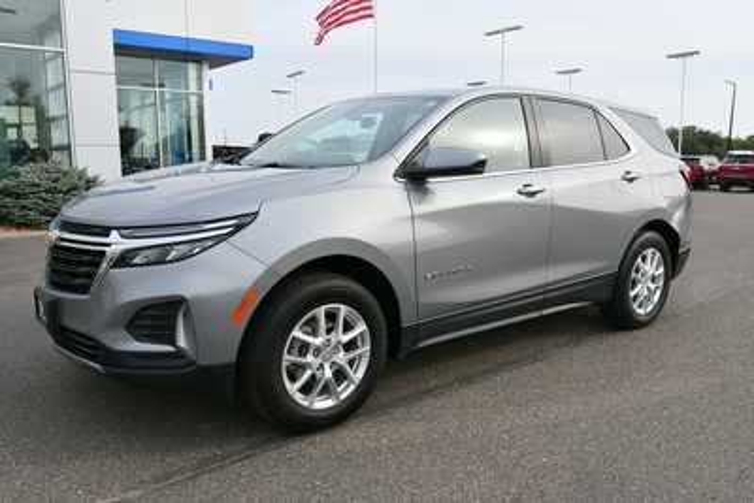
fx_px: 629
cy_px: 252
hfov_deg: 61.9
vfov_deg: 43.6
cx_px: 377
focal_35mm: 30
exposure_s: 1/250
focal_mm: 20
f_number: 8
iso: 160
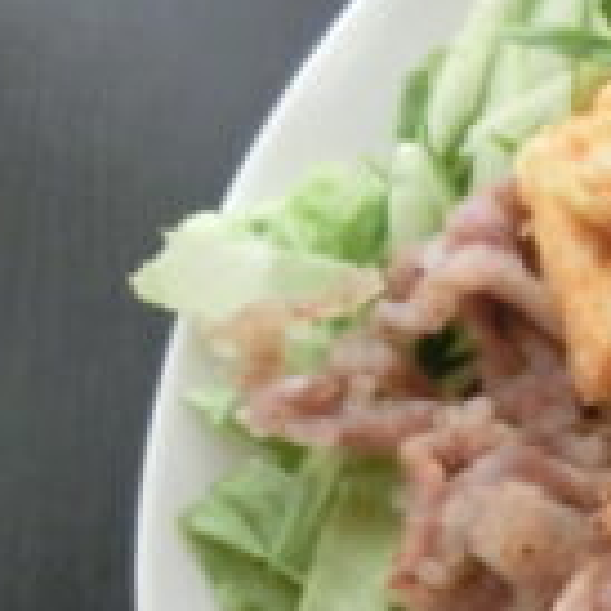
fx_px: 1697
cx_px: 1155
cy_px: 618
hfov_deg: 16.5
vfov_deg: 19.8
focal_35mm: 85
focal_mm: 4.24
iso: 800
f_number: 3
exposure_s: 1/250
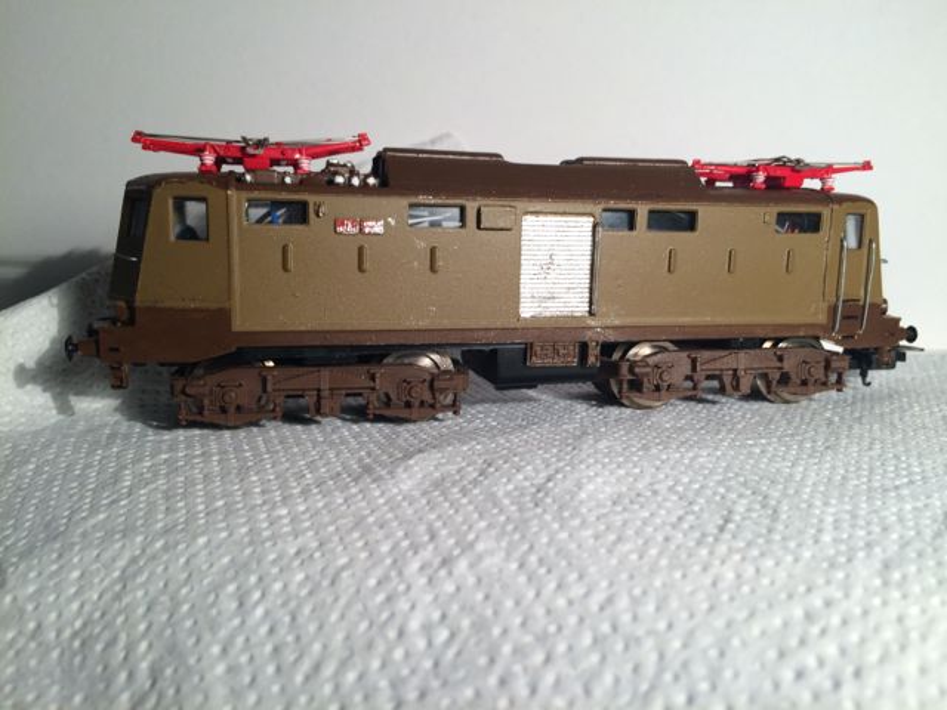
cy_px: 355
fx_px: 793
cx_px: 474
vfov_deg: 48.2
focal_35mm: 29
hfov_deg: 61.7
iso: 40
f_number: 2.2
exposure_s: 1/50
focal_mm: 4.15
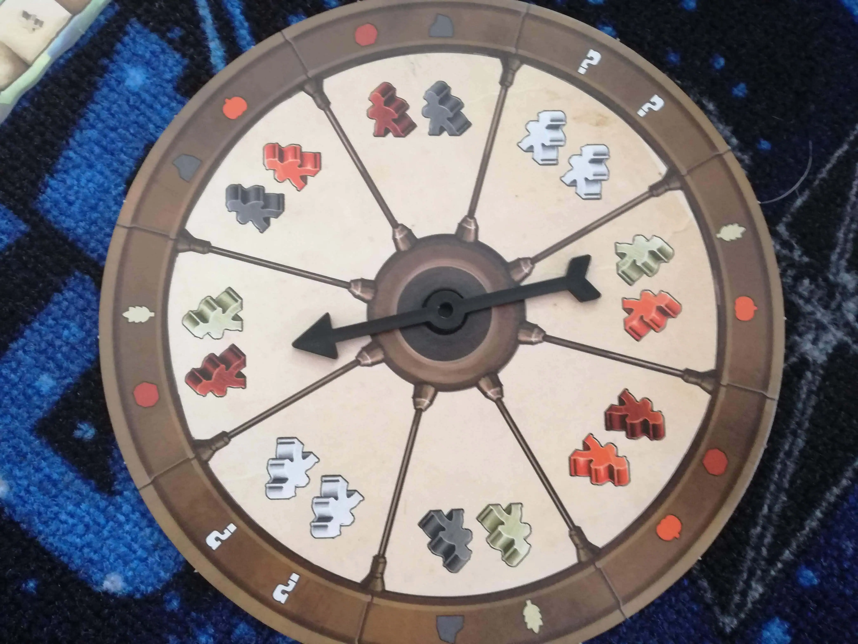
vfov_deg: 51.4
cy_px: 322
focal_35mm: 27
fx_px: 669
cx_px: 429
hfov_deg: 65.3
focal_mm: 3.79
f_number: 2
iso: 320
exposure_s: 1/25
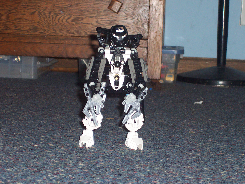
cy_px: 92
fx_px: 786
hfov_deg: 17.7
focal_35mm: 111
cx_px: 122
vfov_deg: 13.3
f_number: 4.8
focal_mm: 16.8
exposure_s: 1/90
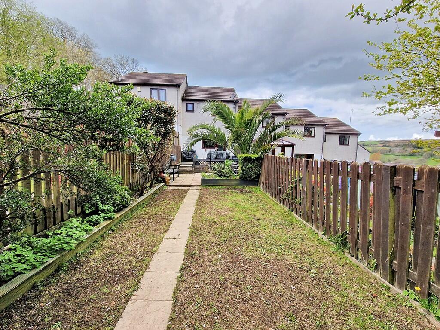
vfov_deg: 89.9
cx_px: 220
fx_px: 165
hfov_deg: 106.2
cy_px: 165
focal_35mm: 13
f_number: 2.2
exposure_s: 1/760
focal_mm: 2.2
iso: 50
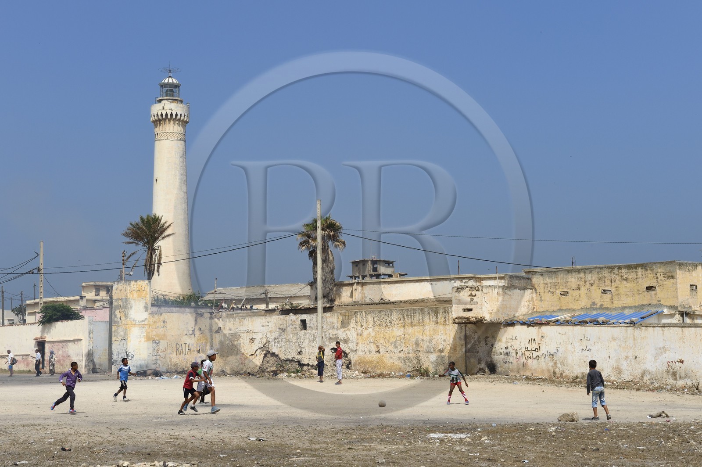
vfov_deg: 24.2
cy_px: 234
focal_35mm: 56
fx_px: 1091
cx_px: 351
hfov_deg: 35.7
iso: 200
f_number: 14
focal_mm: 56
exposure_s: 1/320
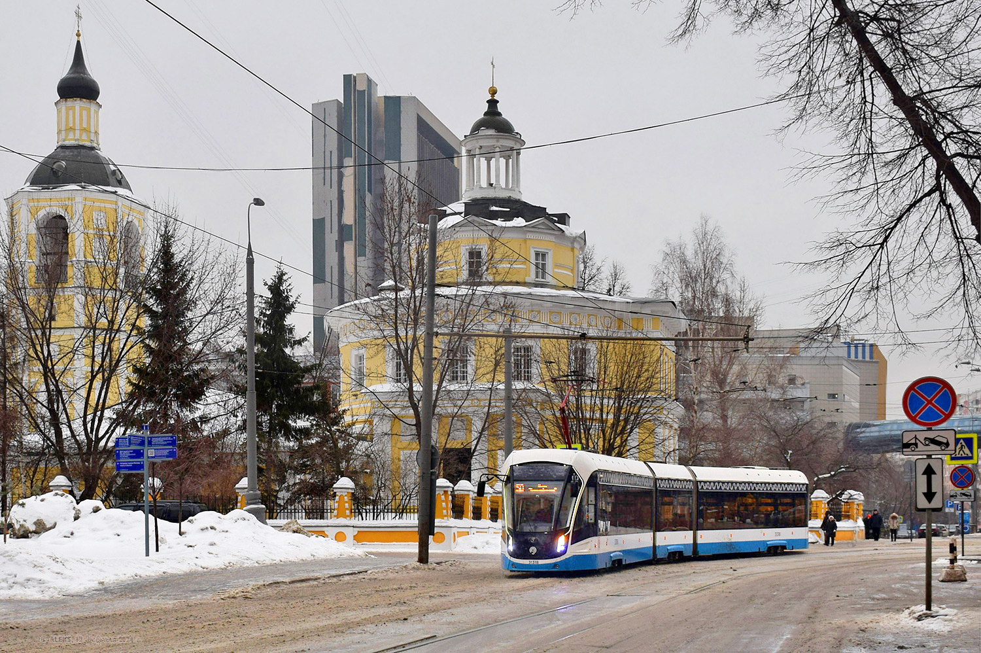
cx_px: 490
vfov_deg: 38.3
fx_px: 939
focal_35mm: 34
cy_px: 326
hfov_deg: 55.1
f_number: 6.3
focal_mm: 23
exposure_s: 1/320
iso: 400
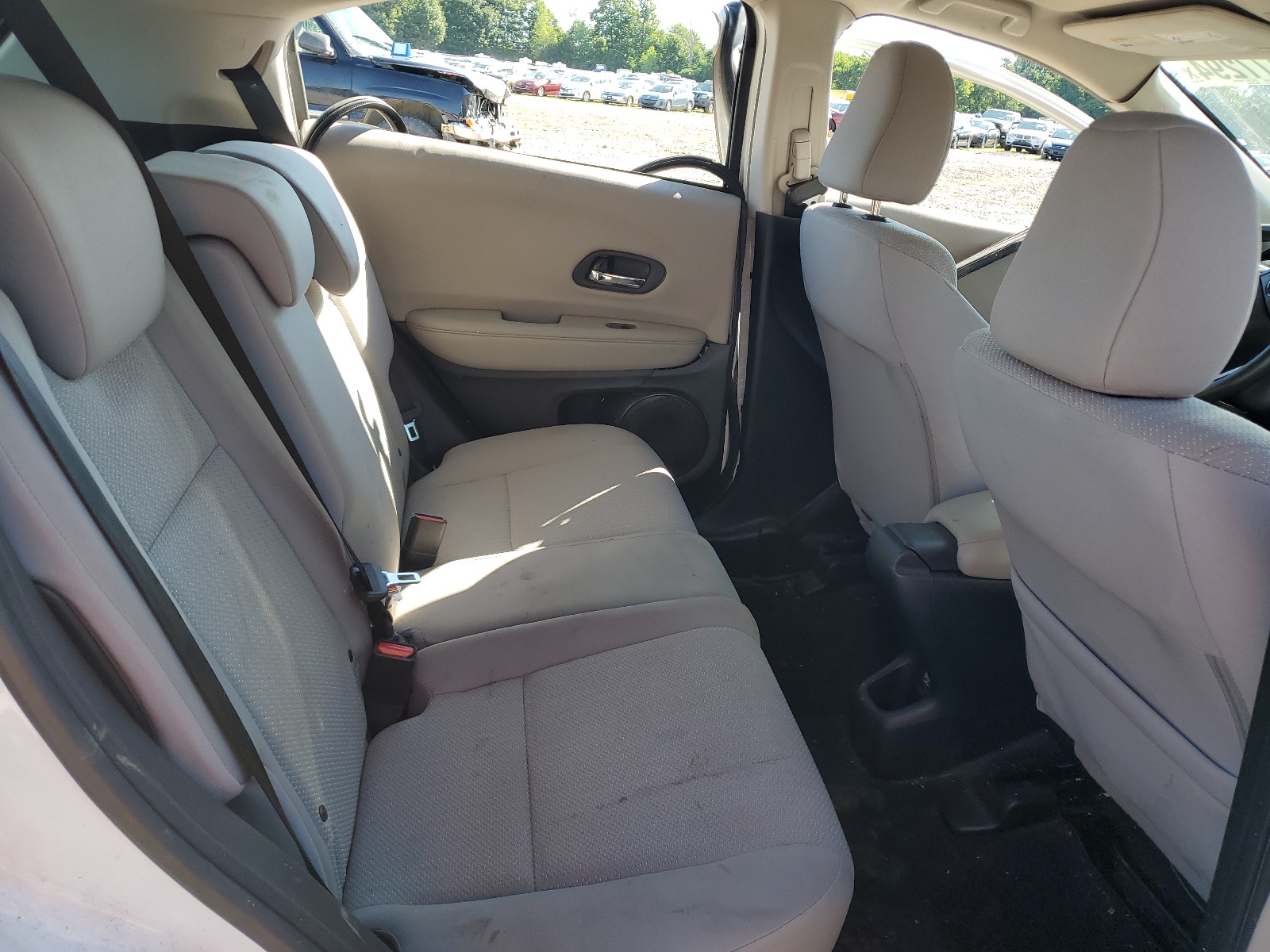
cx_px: 635
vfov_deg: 53.1
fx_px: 954
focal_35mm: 26
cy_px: 476
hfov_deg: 67.3
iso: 50
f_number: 1.5
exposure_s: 1/417
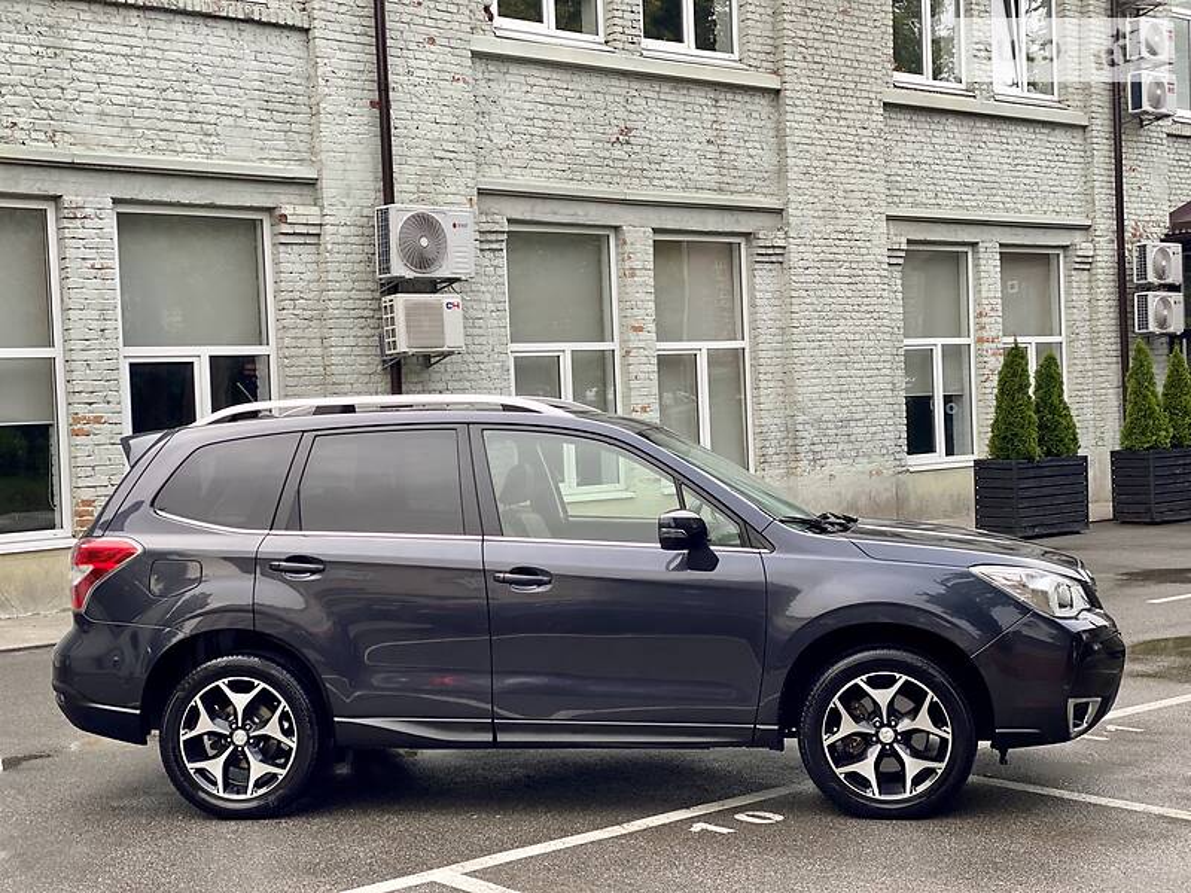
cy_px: 446
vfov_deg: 28.0
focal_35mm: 52
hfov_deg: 36.8
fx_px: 1789
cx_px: 596
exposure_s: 1/122
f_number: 2
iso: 80
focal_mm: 6
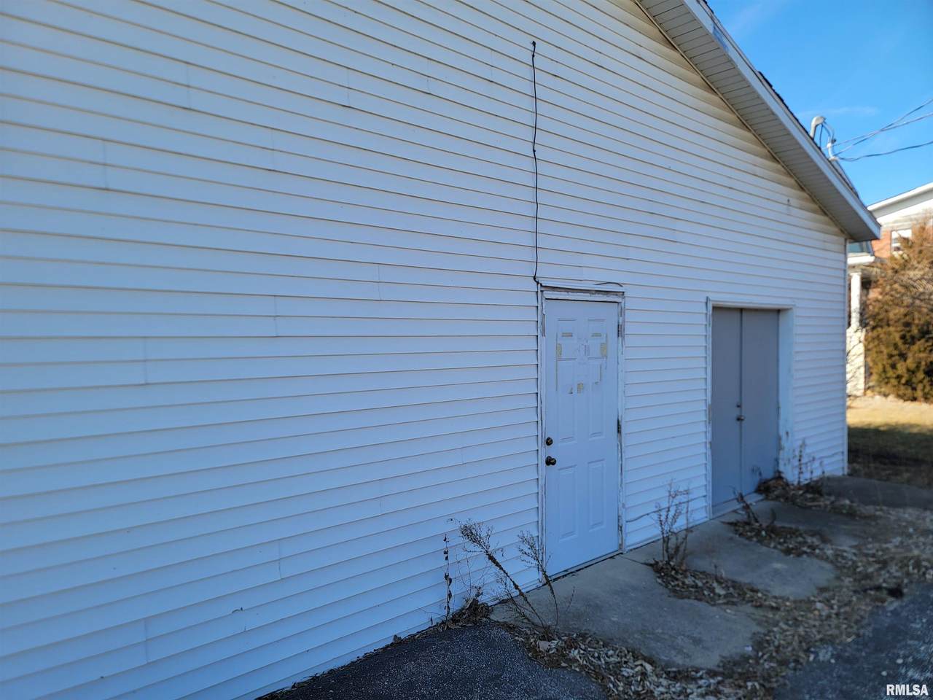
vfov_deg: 56.8
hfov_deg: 71.6
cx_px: 466
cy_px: 350
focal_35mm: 24
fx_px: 647
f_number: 1.8
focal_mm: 6.7
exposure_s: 1/423
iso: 16
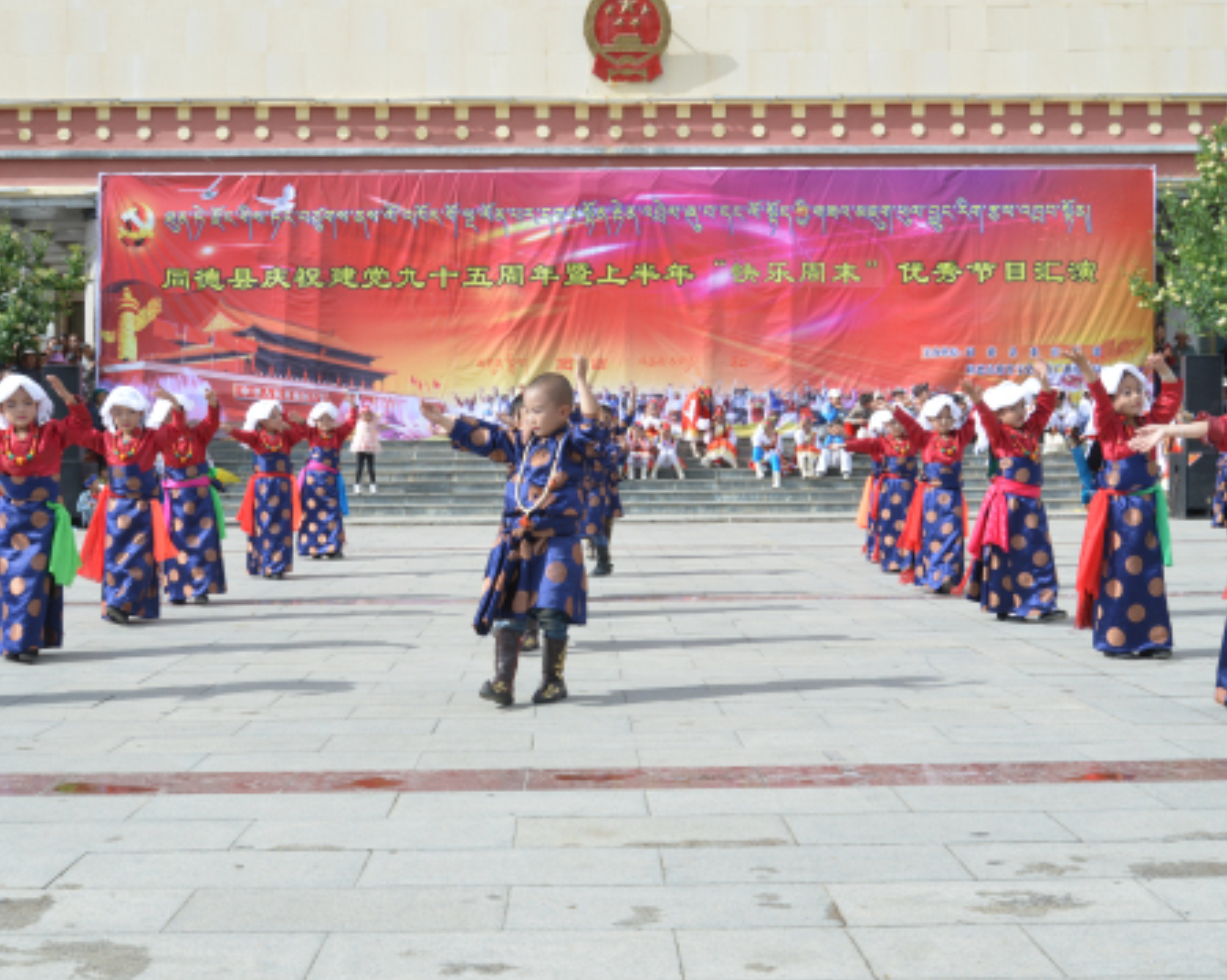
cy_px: 452
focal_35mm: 44
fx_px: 1597
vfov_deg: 34.1
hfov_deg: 42.0
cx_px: 575
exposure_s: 1/250
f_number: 8
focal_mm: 35
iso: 400
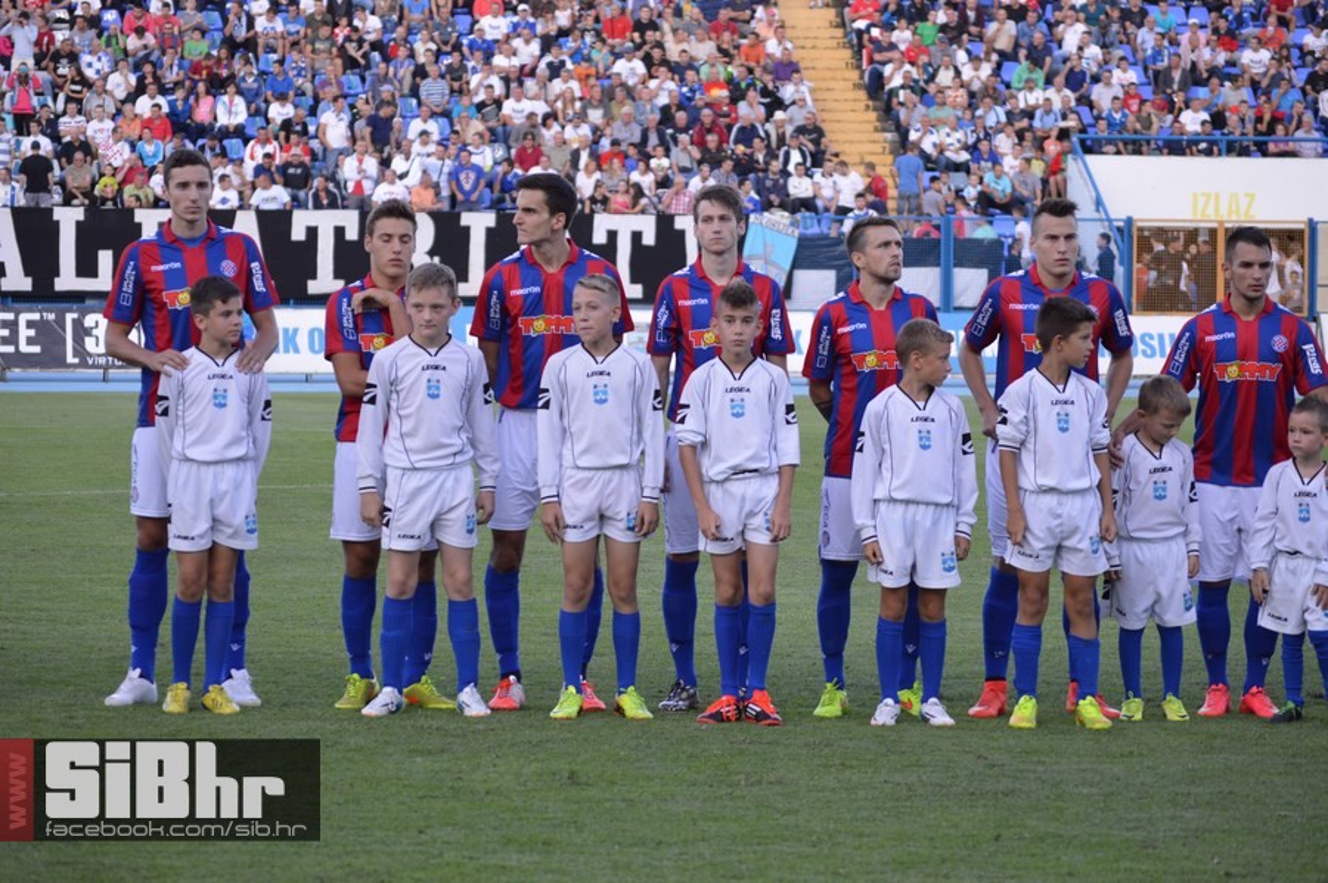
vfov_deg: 9.1
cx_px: 664
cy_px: 442
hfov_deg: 13.7
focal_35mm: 150
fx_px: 5527
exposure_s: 1/200
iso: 400
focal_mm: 100
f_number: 5
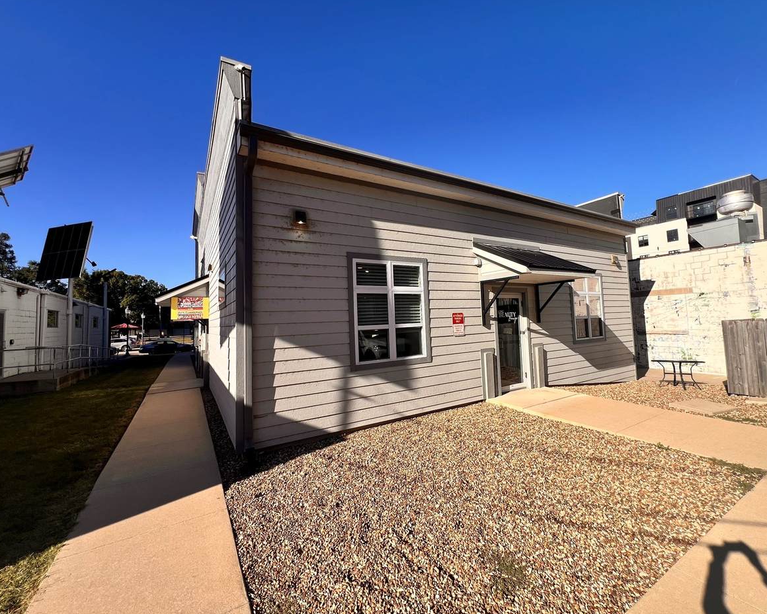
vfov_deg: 88.0
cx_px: 396
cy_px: 302
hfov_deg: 100.7
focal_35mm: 14
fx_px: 318
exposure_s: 1/1292
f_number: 1.8
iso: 32
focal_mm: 1.57
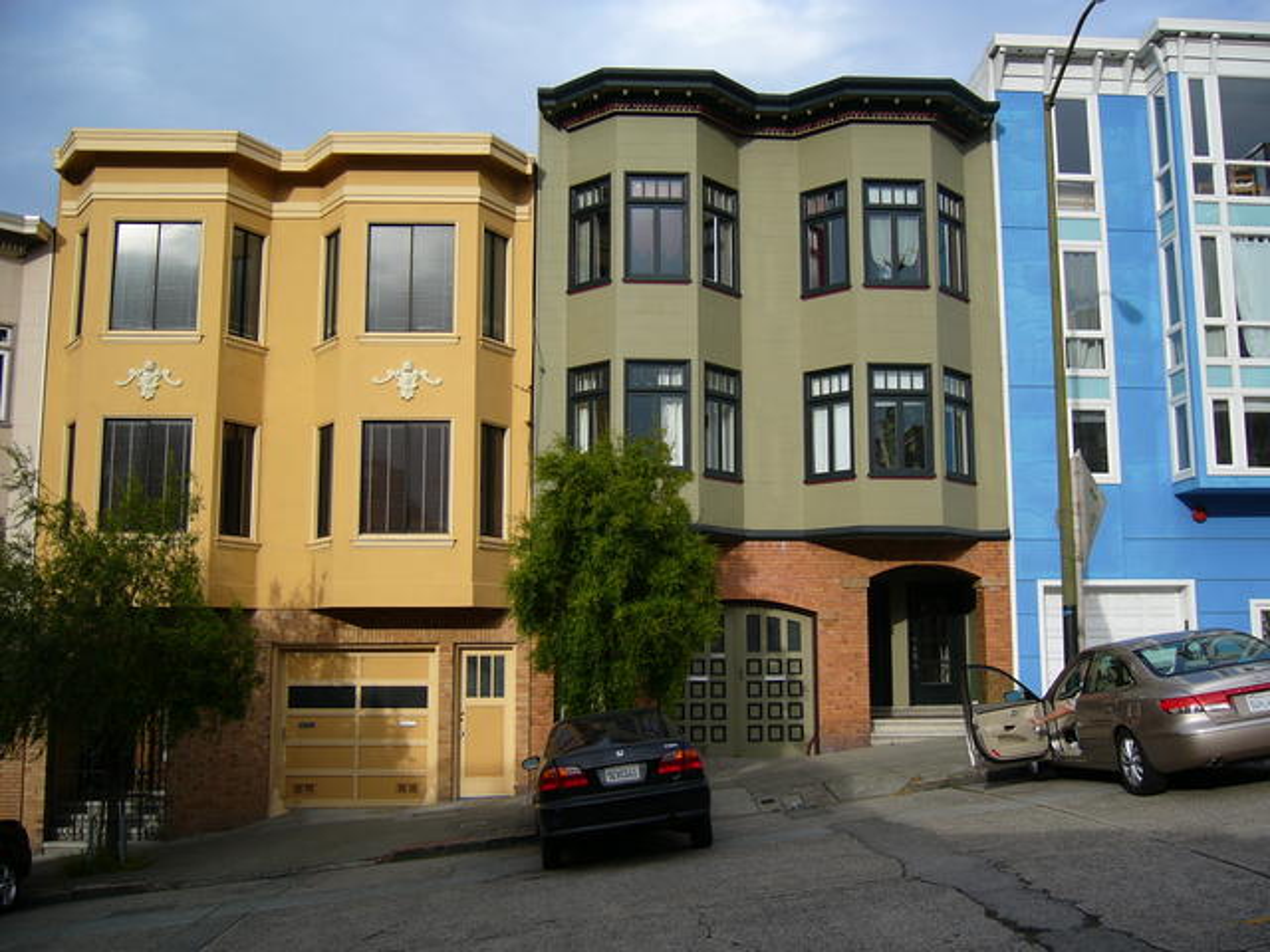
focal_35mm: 35
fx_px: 1284
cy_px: 476
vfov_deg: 40.7
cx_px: 635
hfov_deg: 52.6
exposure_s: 1/640
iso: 50
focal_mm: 5.8
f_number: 2.8
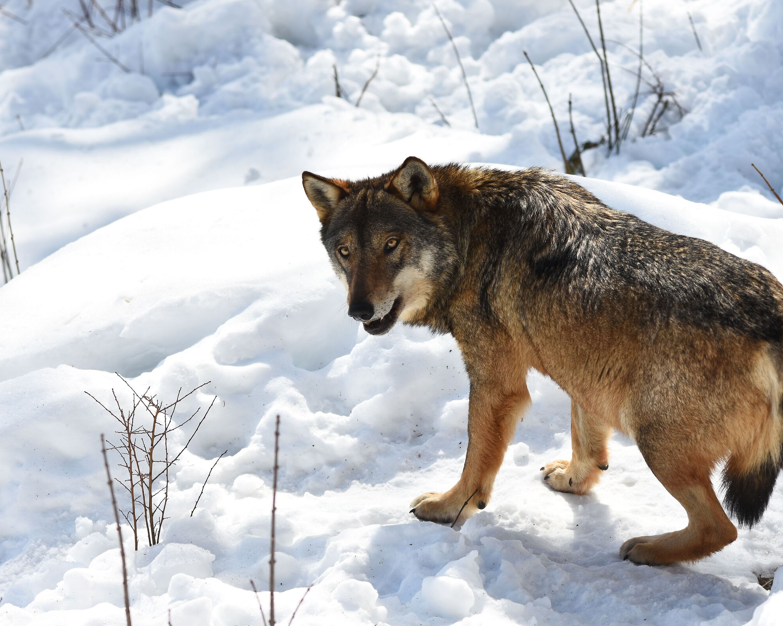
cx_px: 376
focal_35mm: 322
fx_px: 7462
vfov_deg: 4.8
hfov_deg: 6.0
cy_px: 312
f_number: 8
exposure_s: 1/320
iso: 100
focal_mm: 190
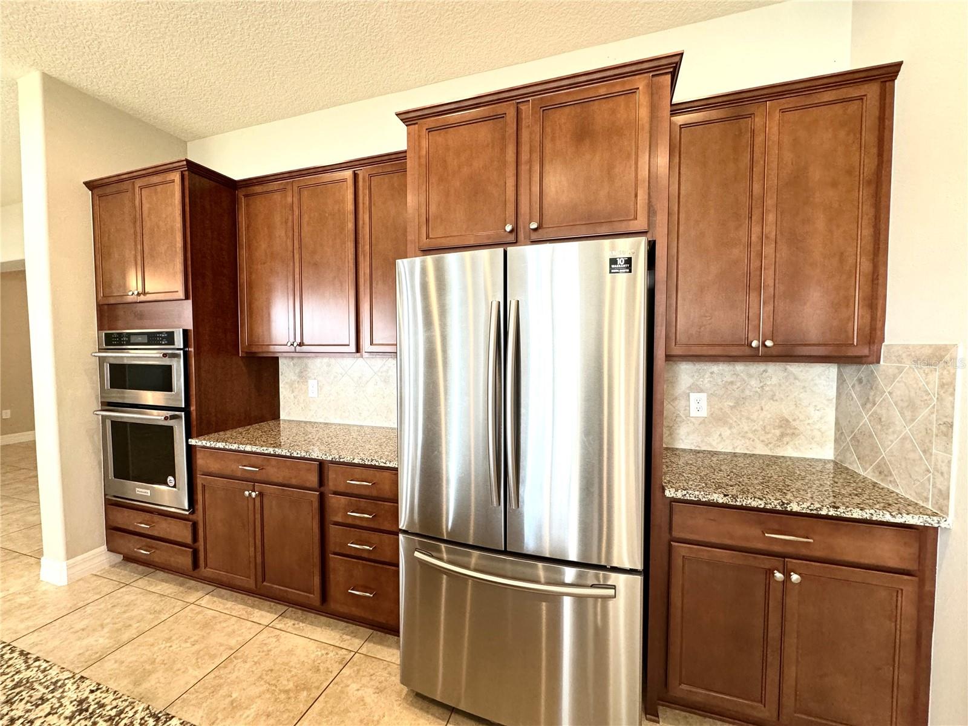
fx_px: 391
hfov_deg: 102.1
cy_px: 363
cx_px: 484
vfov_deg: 85.7
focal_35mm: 14
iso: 250
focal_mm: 2.22
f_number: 2.2
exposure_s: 1/120
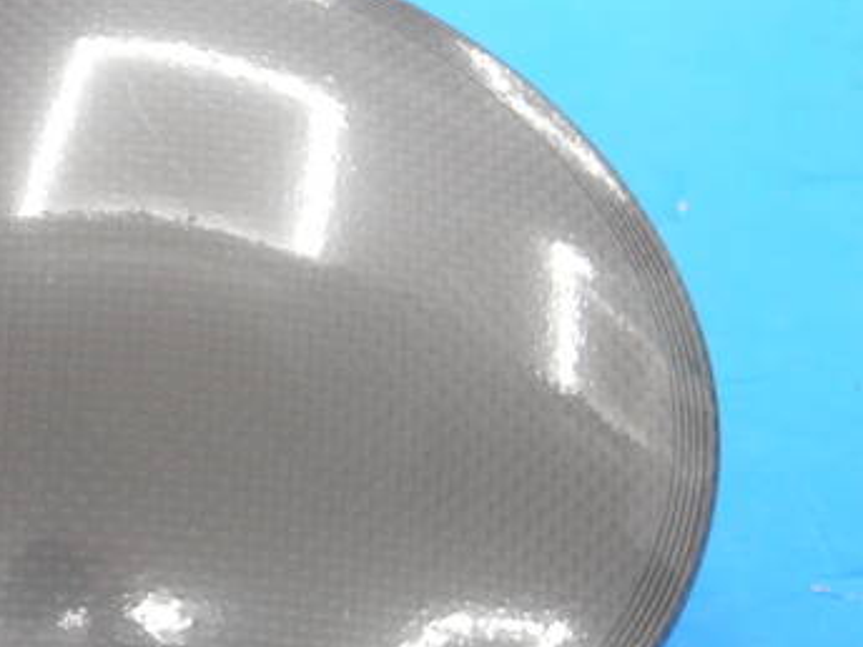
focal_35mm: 145
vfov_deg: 10.2
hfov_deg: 13.6
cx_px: 188
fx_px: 3615
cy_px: 431
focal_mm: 39
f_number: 5.5
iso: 800
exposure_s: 1/80
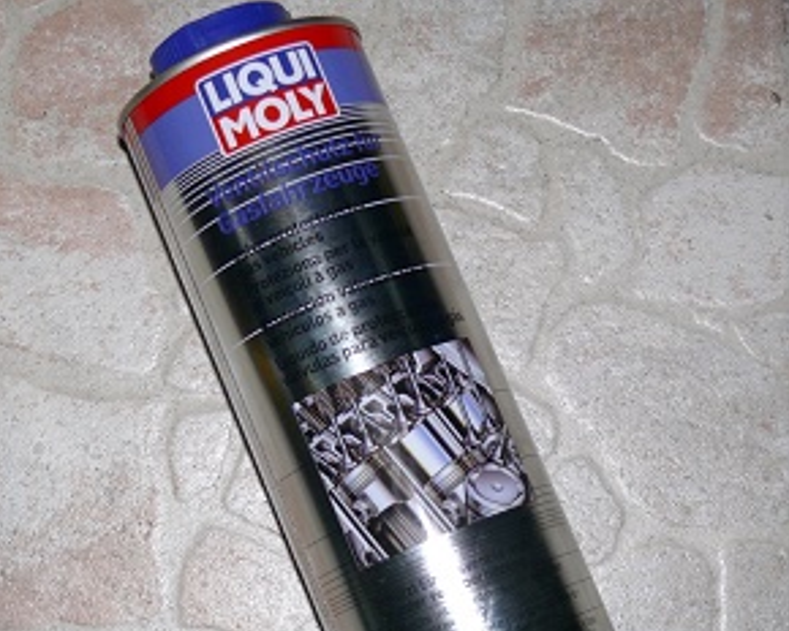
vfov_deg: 17.7
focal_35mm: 87
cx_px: 316
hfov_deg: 21.9
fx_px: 2032
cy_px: 354
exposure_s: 1/30
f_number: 3.2
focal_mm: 15.6
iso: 100
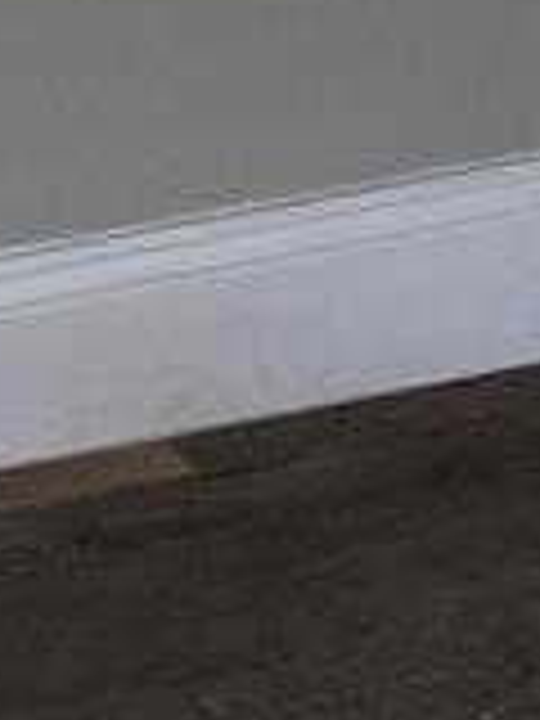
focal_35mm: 195
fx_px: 4056
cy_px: -1400
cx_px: -783
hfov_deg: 7.1
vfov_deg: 8.6
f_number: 1.8
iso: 50
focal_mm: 4.25
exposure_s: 1/120
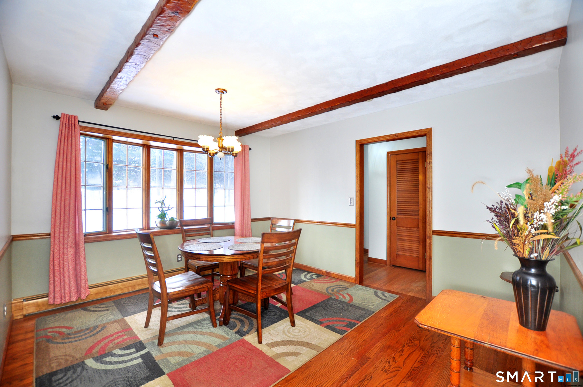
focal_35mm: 15
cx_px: 292
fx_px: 243
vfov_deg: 77.2
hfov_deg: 100.5
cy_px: 194
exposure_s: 1/100
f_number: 4
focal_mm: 10
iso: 250
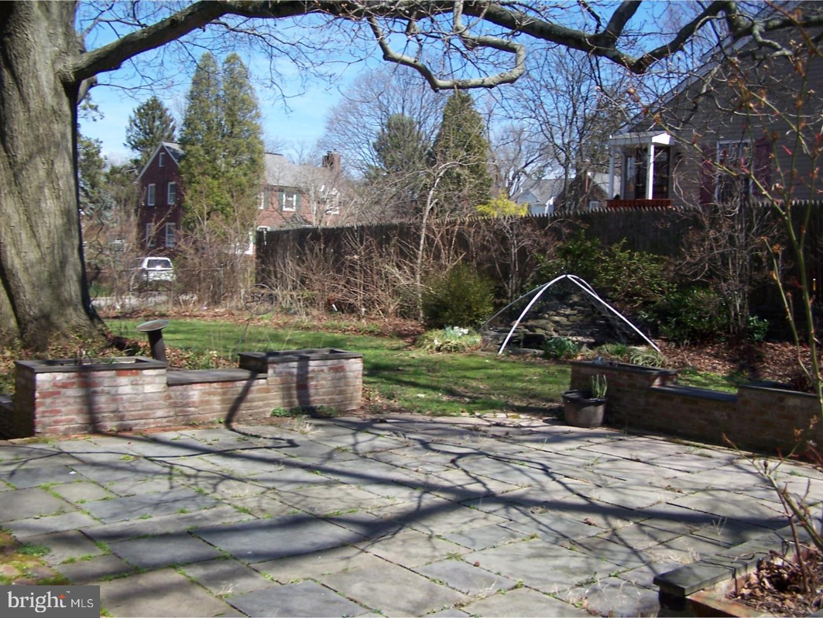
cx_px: 412
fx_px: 903
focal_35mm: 38
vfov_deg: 37.7
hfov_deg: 49.0
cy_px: 309
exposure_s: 1/750
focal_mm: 6.3
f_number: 2.8
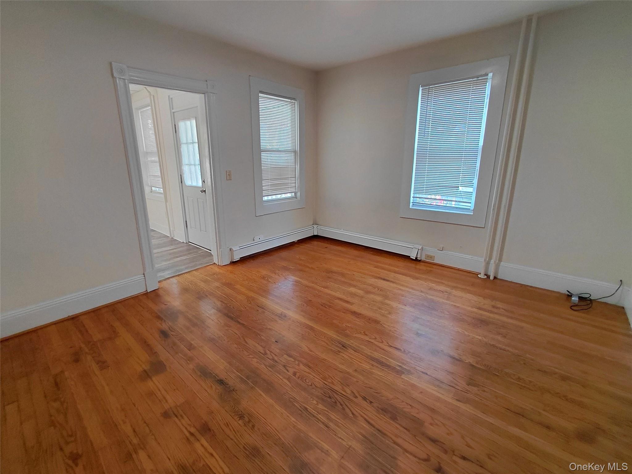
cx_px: 316
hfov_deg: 94.5
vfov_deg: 78.1
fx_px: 292
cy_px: 237
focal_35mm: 16
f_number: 2.2
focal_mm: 1.64
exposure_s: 1/60
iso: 160
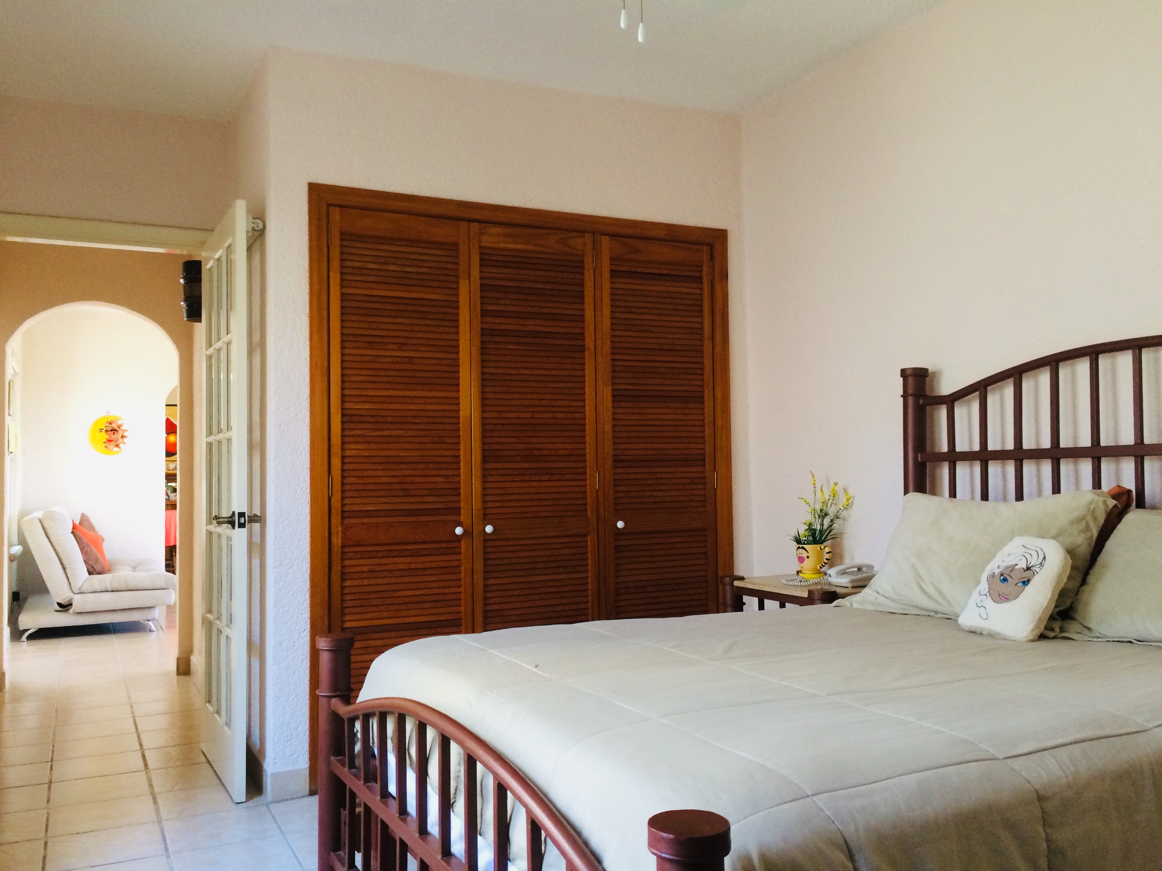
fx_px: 973
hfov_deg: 61.7
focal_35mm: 29
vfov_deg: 48.2
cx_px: 581
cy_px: 436
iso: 125
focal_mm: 4.15
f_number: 2.2
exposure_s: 1/30
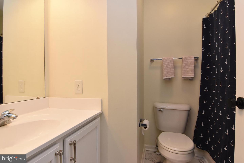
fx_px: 122
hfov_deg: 90.0
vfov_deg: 67.5
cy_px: 82
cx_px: 122
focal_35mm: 18
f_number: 9
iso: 800
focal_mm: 12
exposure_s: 1/80
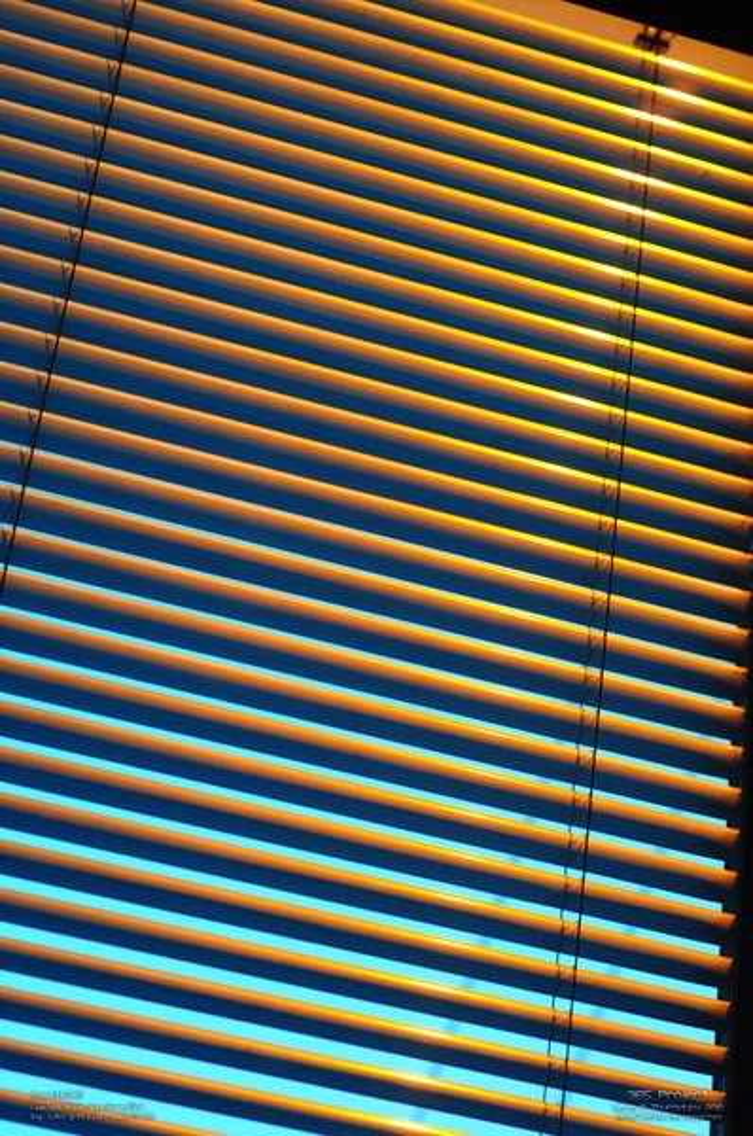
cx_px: 376
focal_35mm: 75
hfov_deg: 18.1
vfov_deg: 27.0
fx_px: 2361
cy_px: 568
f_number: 3.5
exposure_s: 1/80
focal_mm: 50
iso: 200
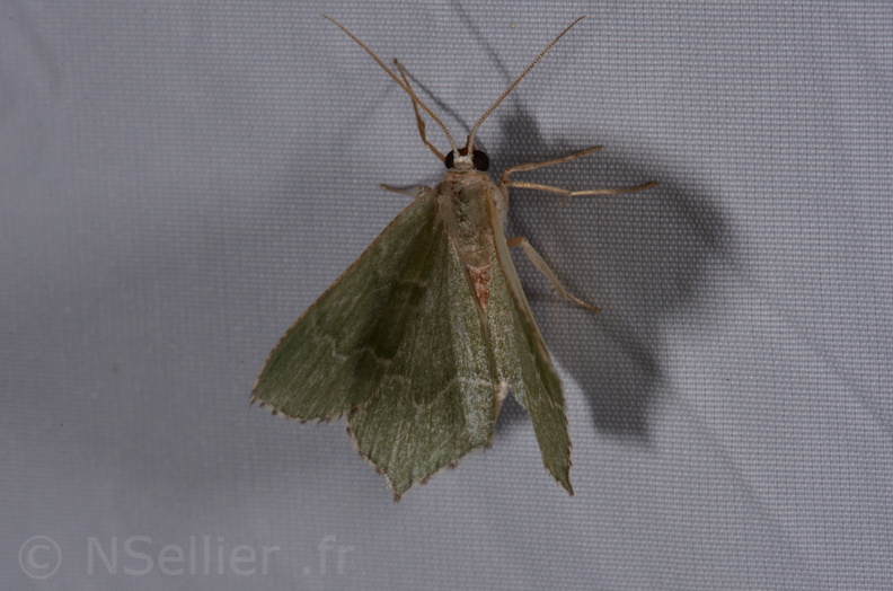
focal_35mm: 128
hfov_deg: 16.1
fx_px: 3155
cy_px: 296
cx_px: 446
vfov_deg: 10.7
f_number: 32
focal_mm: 85
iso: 100
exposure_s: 1/60
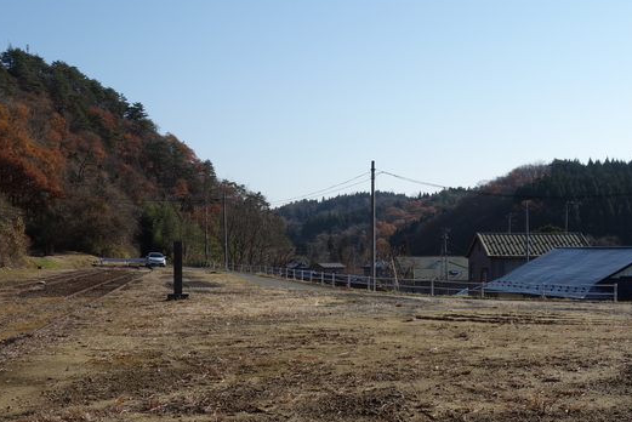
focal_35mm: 55
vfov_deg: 24.5
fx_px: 966
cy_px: 281
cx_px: 395
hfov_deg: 36.0
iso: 125
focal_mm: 10.4
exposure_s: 1/640
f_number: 5.6
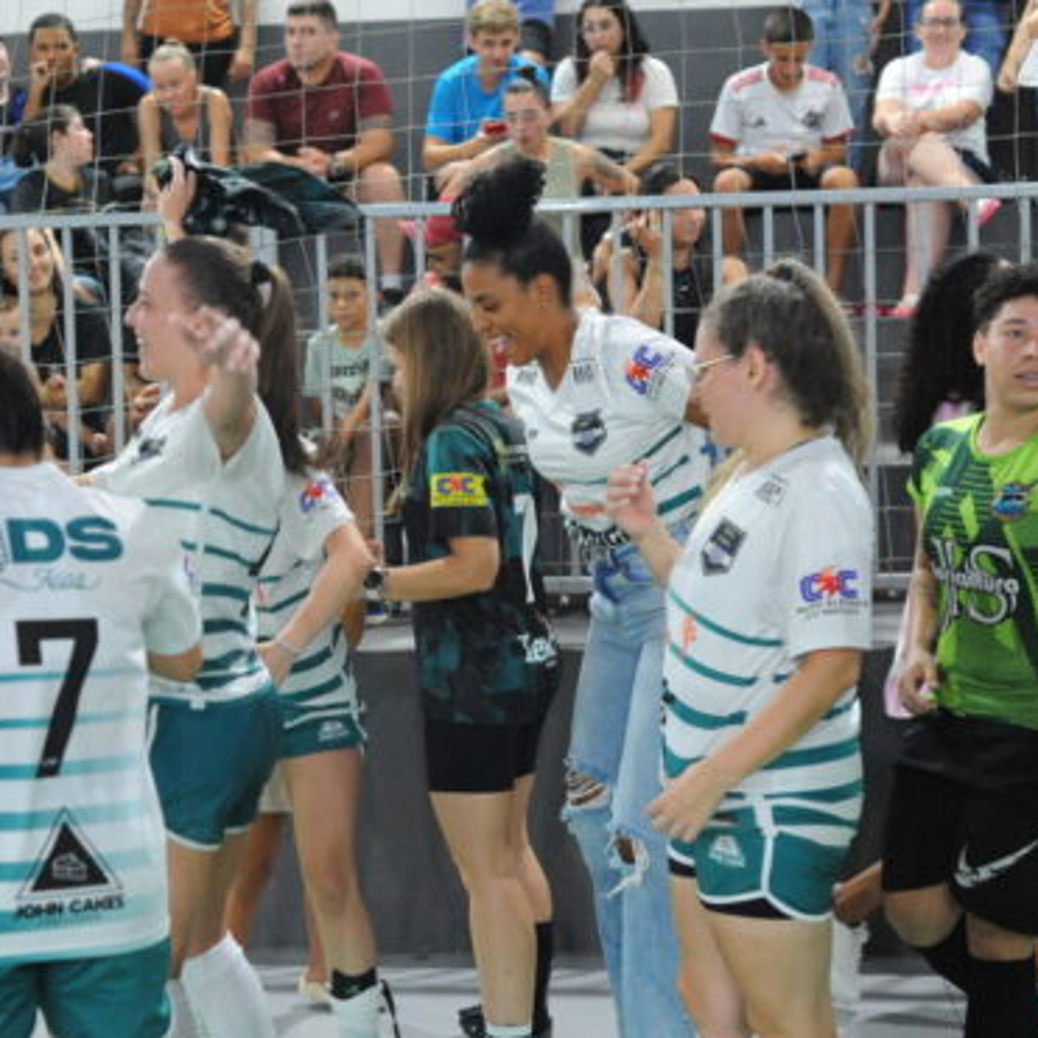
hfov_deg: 25.6
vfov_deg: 25.7
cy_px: 518
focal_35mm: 67
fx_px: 2273
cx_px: 351
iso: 5000
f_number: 3.5
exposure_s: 1/250
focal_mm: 50
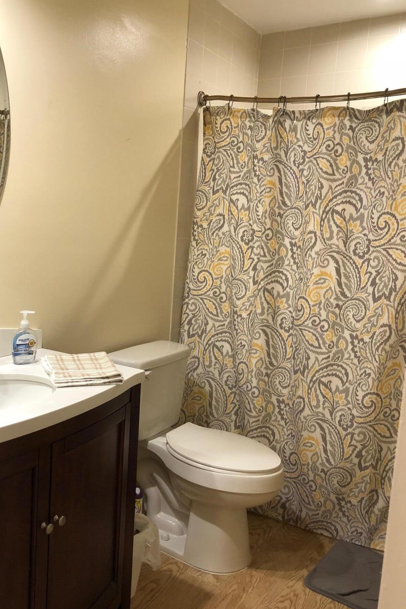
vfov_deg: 57.2
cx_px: 156
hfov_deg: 39.7
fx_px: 558
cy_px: 316
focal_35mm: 33
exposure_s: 1/20
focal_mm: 4
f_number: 1.8
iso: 40
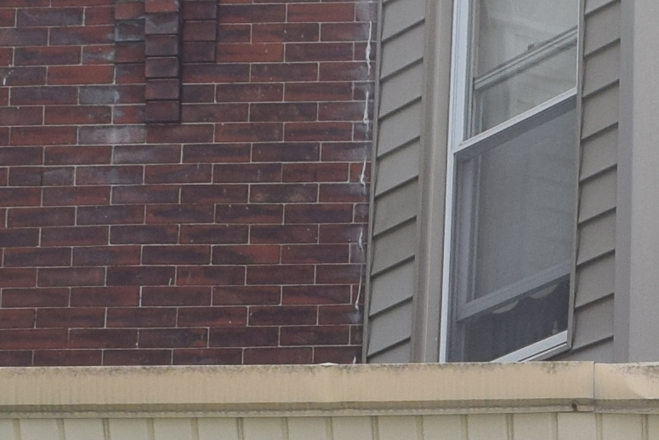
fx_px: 3826
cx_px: 741
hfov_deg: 9.7
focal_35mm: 209
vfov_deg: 6.5
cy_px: 483
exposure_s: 1/400
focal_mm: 18
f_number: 10
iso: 200
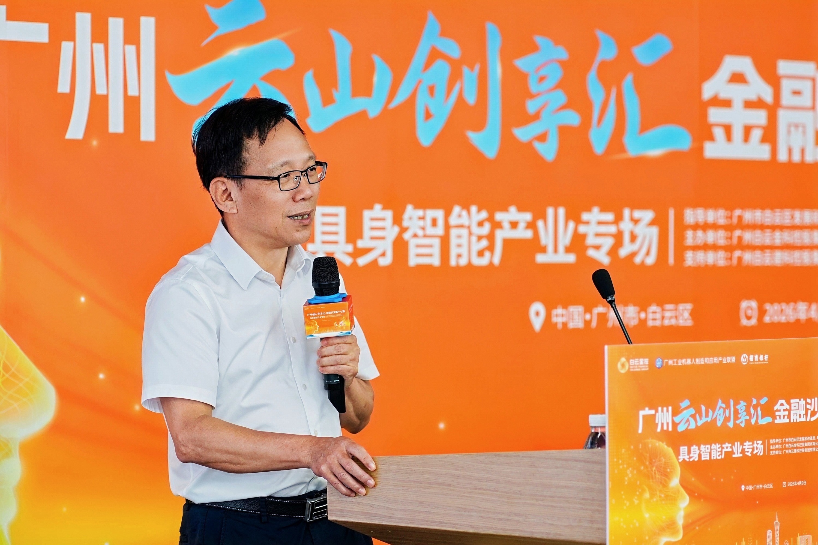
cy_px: 272
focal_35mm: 127
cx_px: 409
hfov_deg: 16.1
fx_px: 2885
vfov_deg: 10.8
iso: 400
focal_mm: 85
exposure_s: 1/125
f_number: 2.8
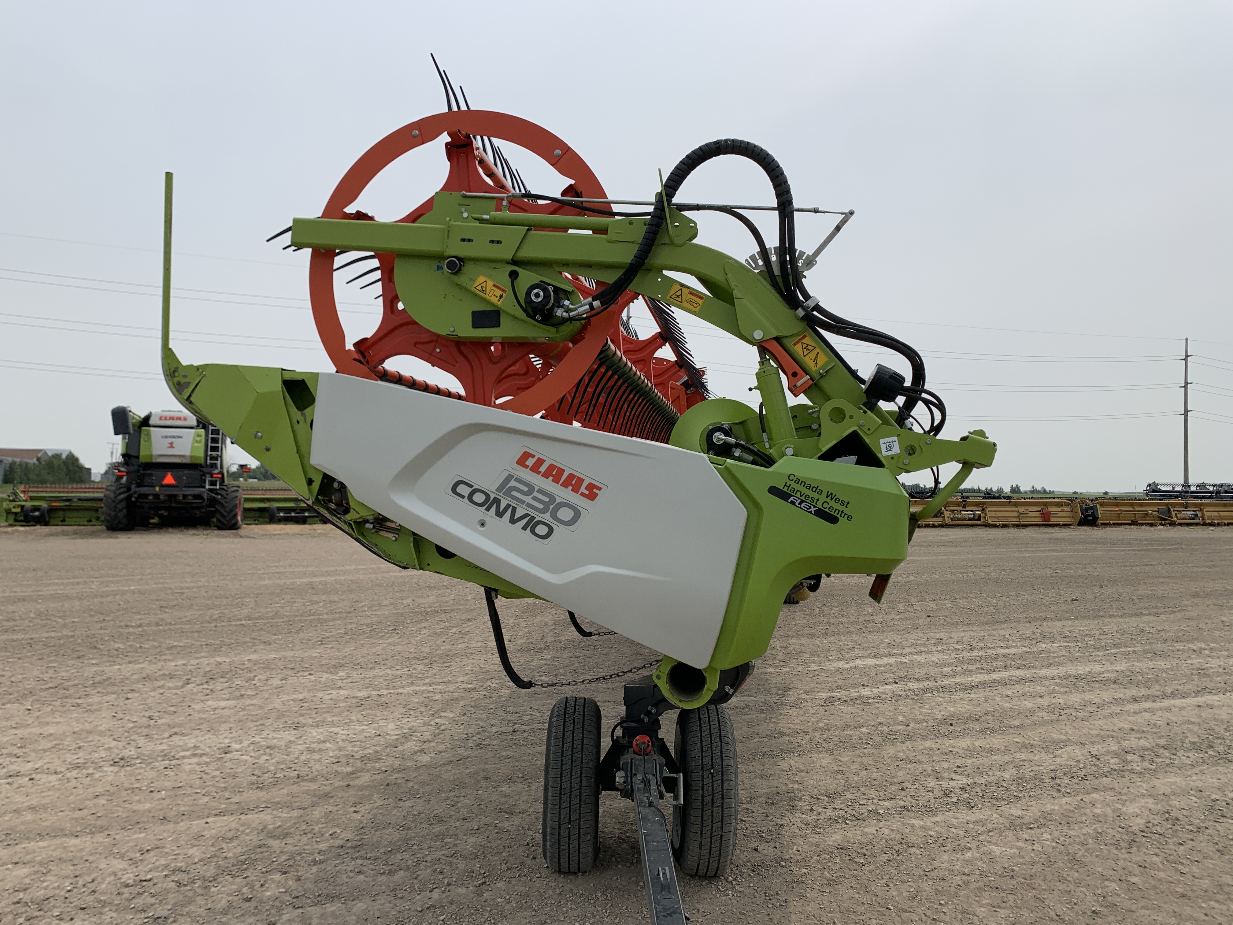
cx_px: 616
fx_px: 926
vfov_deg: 53.1
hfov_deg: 67.3
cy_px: 462
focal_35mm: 26
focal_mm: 4.25
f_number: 1.8
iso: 25
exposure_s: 1/4274
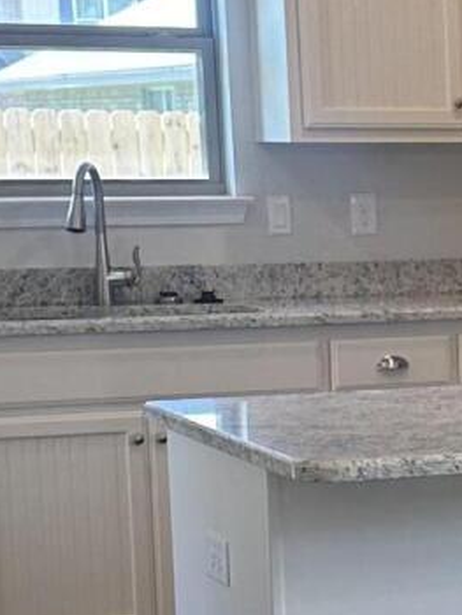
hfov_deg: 10.3
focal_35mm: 137
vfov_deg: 14.3
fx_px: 2435
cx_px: 775
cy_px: 531
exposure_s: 1/120
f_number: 1.78
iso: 100
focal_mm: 6.86
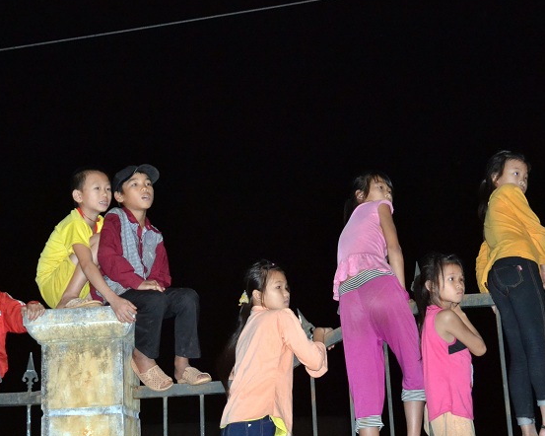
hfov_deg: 33.0
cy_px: 236
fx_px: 919
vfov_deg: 26.7
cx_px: 249
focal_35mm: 57
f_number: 3.5
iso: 3200
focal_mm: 28
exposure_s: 1/60
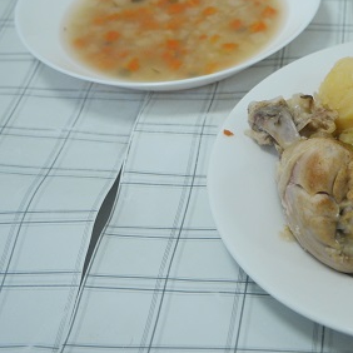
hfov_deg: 21.5
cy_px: 124
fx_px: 900
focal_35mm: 78
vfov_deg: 22.1
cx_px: 344
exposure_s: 1/250
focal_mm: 26
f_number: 4.5
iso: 1250
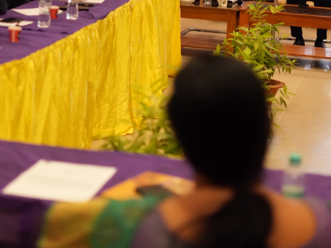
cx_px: 131
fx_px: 1004
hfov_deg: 18.7
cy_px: 26
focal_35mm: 105
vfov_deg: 14.0
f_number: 2
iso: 4000
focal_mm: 50
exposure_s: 1/800
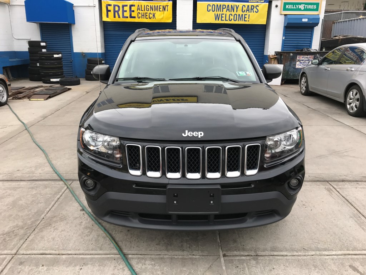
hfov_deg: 63.4
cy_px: 138
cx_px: 183
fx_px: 296
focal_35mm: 28
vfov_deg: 49.7
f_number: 1.8
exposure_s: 1/416
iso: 20
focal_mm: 3.99
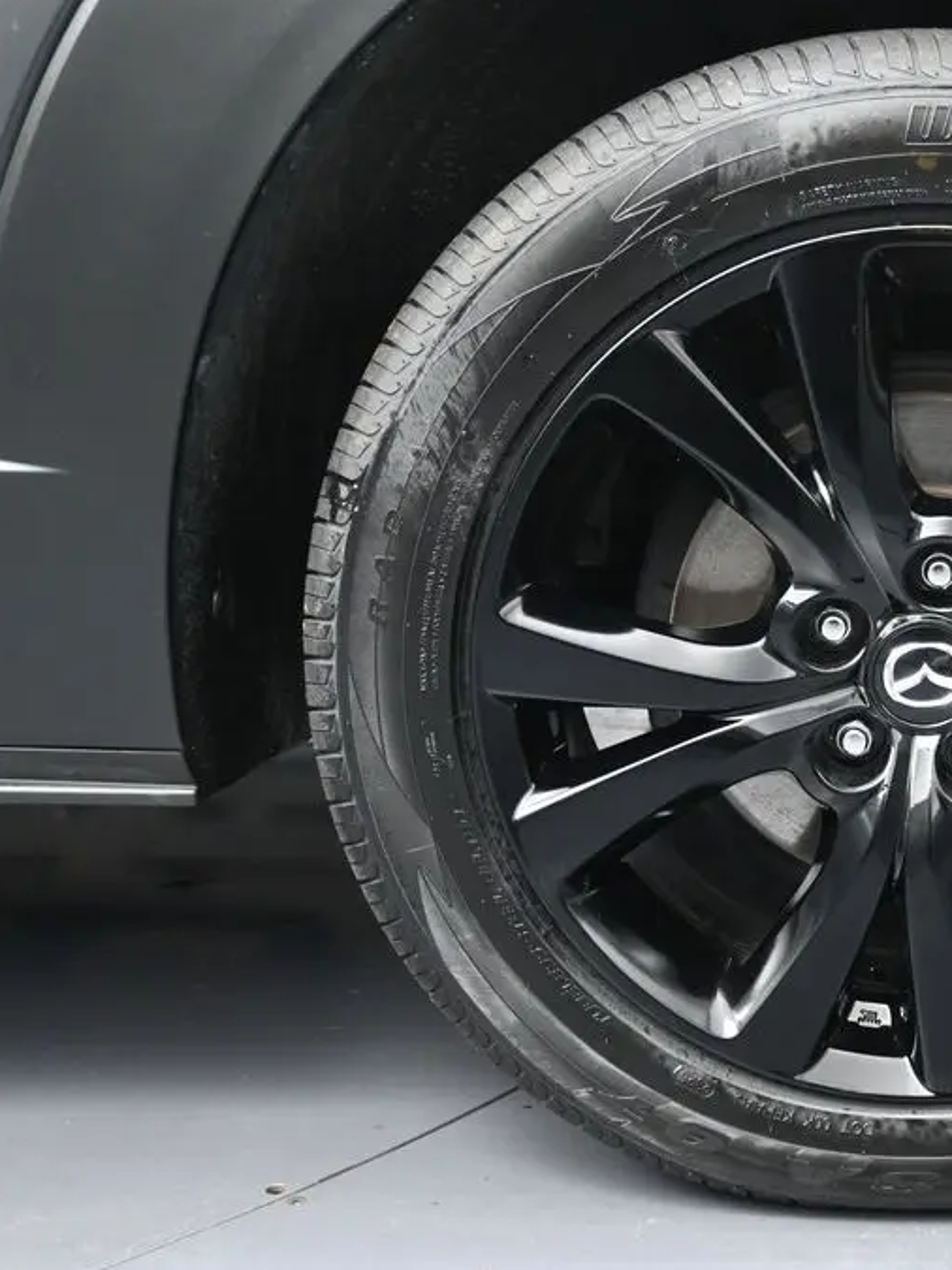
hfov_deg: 25.5
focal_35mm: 55
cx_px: 929
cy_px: 637
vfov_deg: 35.1
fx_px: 2008
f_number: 4.2
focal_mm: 25
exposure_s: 1/125
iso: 2500
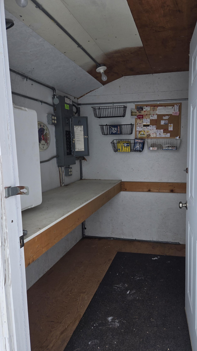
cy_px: 177
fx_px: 241
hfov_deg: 43.9
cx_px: 128
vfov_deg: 71.9
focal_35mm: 26
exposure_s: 1/411
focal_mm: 5.4
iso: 25
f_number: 1.8
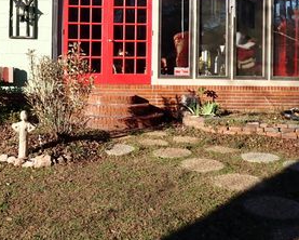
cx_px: 85
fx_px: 390
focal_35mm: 44
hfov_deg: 41.1
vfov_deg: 33.2
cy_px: 48
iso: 100
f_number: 2
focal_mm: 4.5
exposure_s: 1/2000
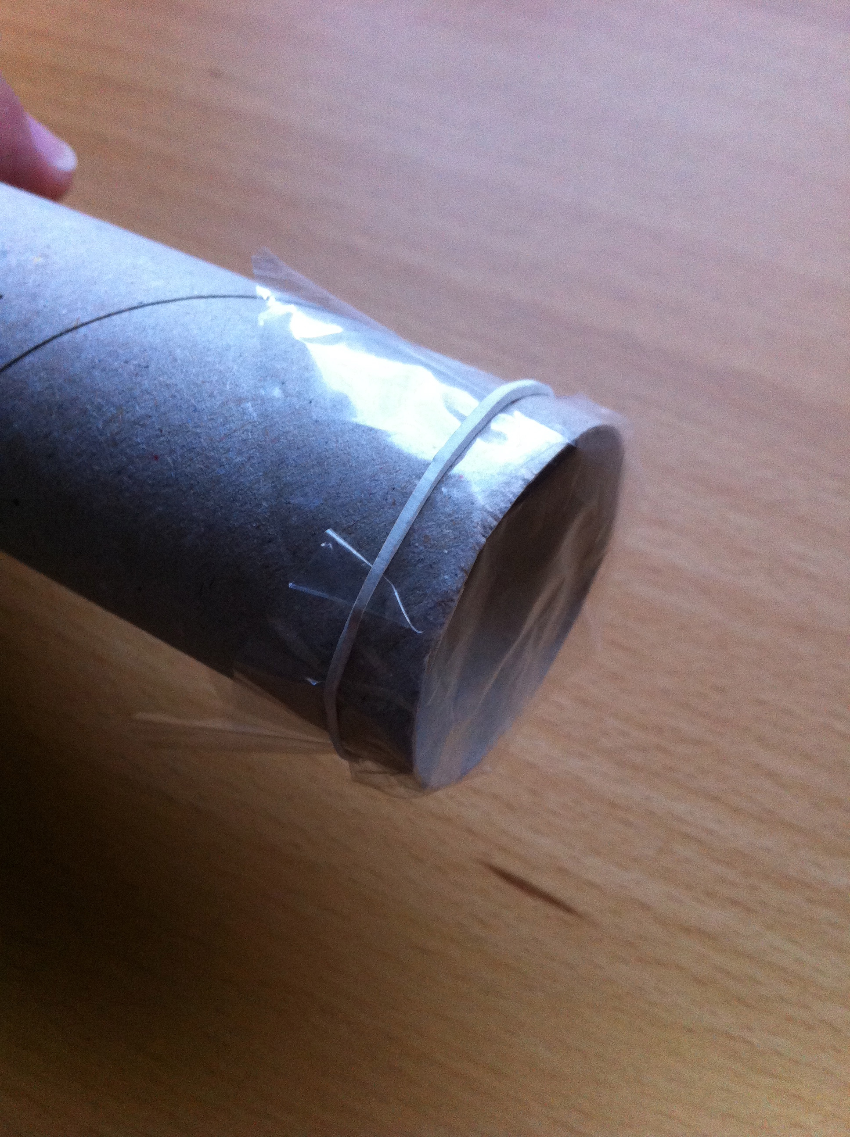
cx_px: 425
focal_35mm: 35
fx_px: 1149
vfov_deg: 52.7
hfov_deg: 40.6
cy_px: 568
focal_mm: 3.85
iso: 250
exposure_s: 1/15
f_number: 2.8
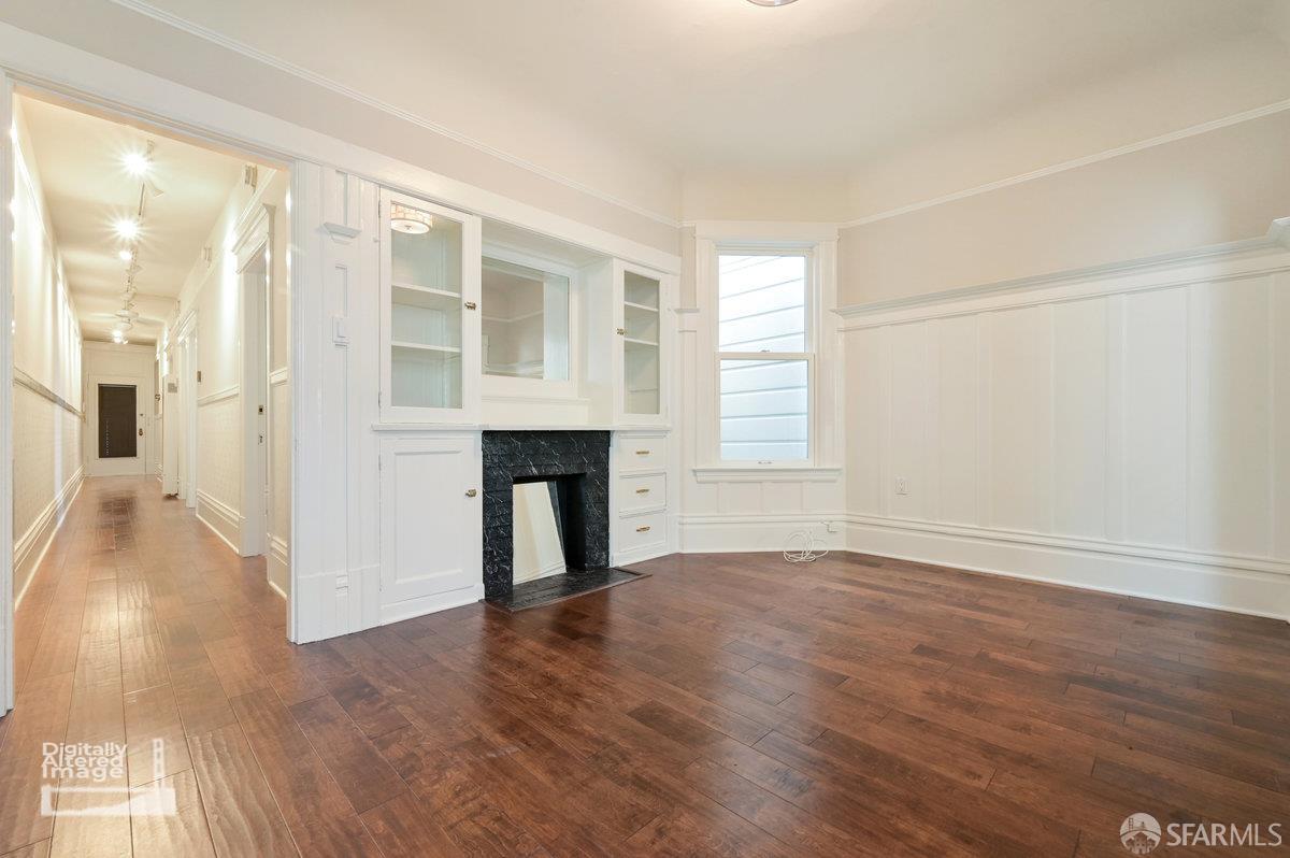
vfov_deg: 77.2
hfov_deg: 100.4
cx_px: 645
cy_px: 429
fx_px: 537
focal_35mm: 15
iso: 640
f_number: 11
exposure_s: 1/3
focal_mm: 15
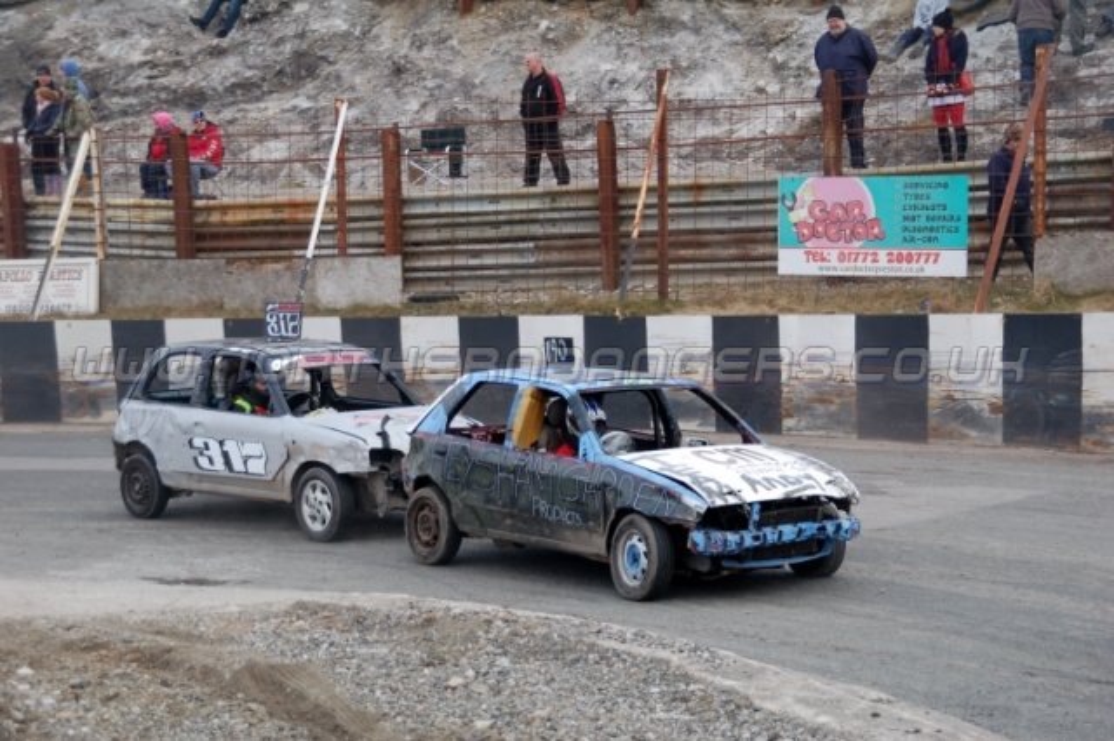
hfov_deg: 24.6
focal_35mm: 82
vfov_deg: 16.5
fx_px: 2551
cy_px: 370
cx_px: 557
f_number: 5.3
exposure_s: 1/640
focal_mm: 55
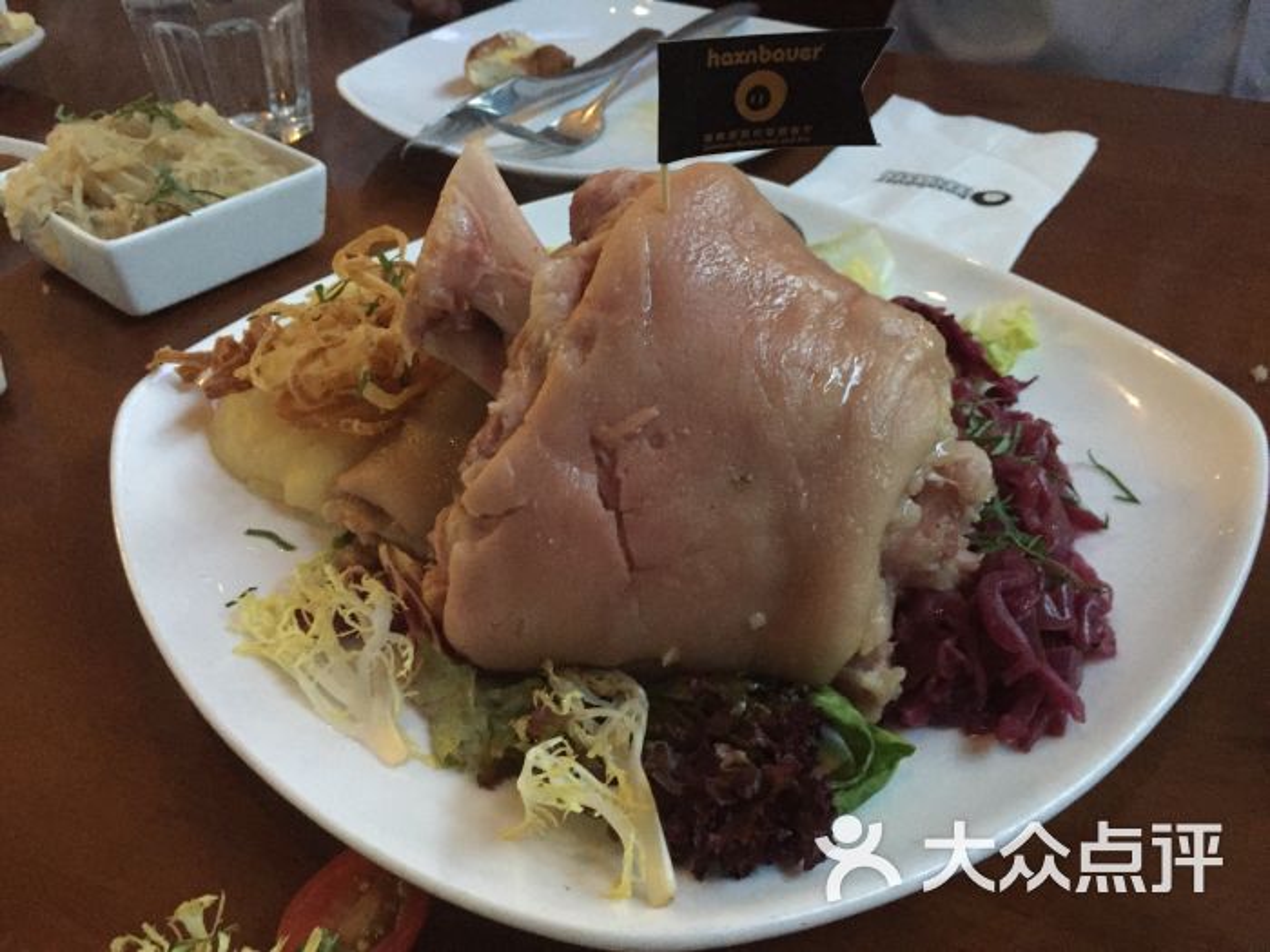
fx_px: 1064
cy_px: 476
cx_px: 635
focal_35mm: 29
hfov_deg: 61.7
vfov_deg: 48.2
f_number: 2.2
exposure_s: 1/17
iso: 640
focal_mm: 4.15
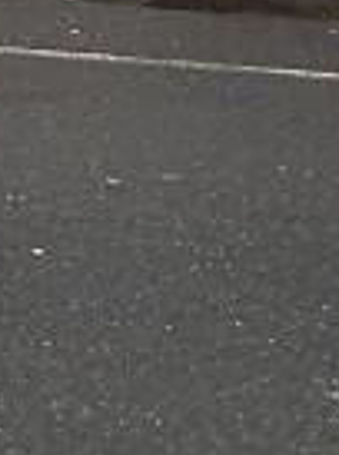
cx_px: -688
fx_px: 1378
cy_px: -684
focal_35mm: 105
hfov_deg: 10.2
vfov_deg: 13.2
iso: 64
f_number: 2.2
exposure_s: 1/136
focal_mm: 2.22
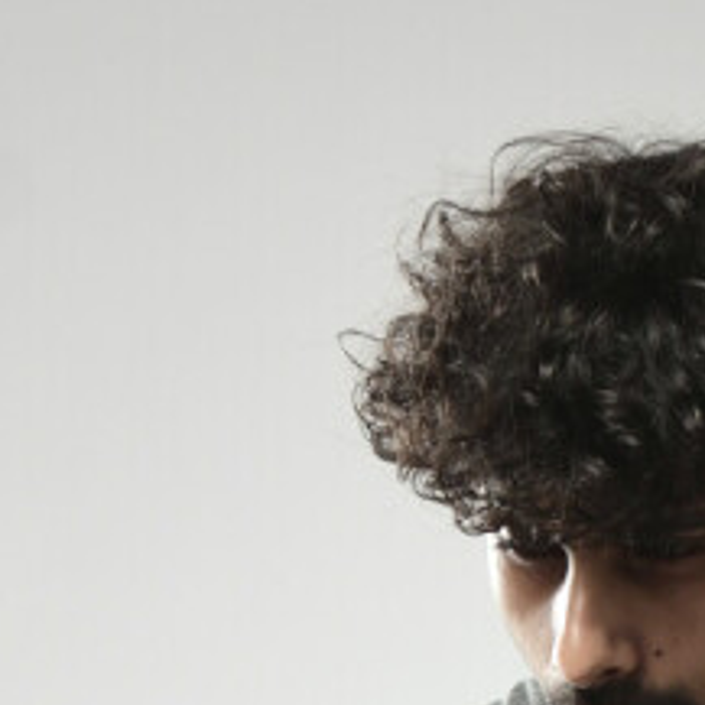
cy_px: 1442
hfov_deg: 10.2
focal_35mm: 169
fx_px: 3894
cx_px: 825
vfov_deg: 9.6
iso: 400
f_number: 5
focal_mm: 36
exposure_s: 1/125
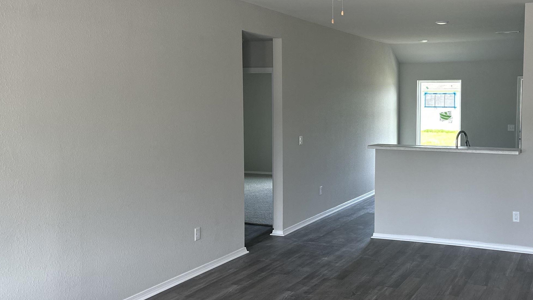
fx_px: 579
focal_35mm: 41
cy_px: 133
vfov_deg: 29.0
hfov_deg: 48.5
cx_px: 358
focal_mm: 6.86
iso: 160
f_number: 1.78
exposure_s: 1/121
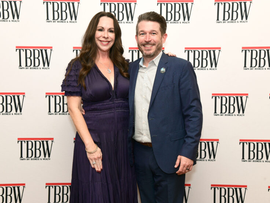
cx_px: 134
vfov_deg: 26.6
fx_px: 429
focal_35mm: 55
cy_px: 101
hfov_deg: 34.9
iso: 1600
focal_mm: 50
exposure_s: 1/60
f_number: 5.6
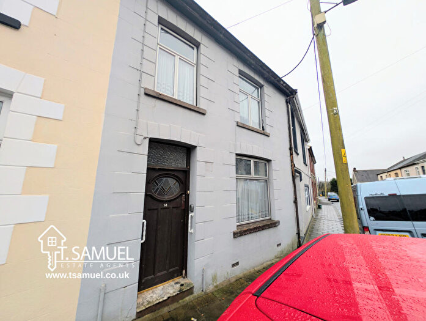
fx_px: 148
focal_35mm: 12
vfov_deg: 94.7
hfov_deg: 110.4
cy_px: 160
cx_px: 213
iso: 43
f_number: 1.95
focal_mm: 2.23
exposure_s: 1/144
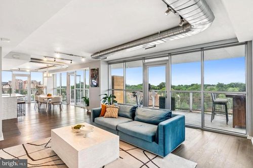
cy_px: 84
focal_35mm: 18
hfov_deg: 90.0
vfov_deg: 67.3
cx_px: 126
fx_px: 126
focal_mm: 18
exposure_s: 1/160
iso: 2000
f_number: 8
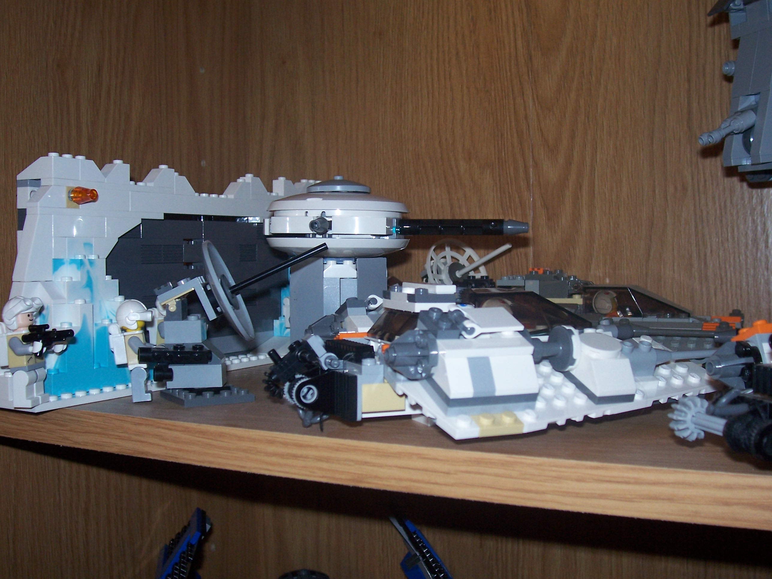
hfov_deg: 44.8
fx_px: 937
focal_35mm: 42
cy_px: 290
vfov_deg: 34.3
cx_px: 386
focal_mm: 7
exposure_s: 1/60
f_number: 3
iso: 125
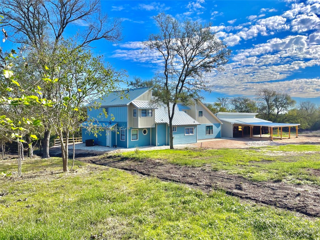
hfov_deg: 67.3
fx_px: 240
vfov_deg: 53.1
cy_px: 120
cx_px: 160
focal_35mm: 26
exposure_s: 1/4348
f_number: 1.6
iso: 32
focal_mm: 5.1
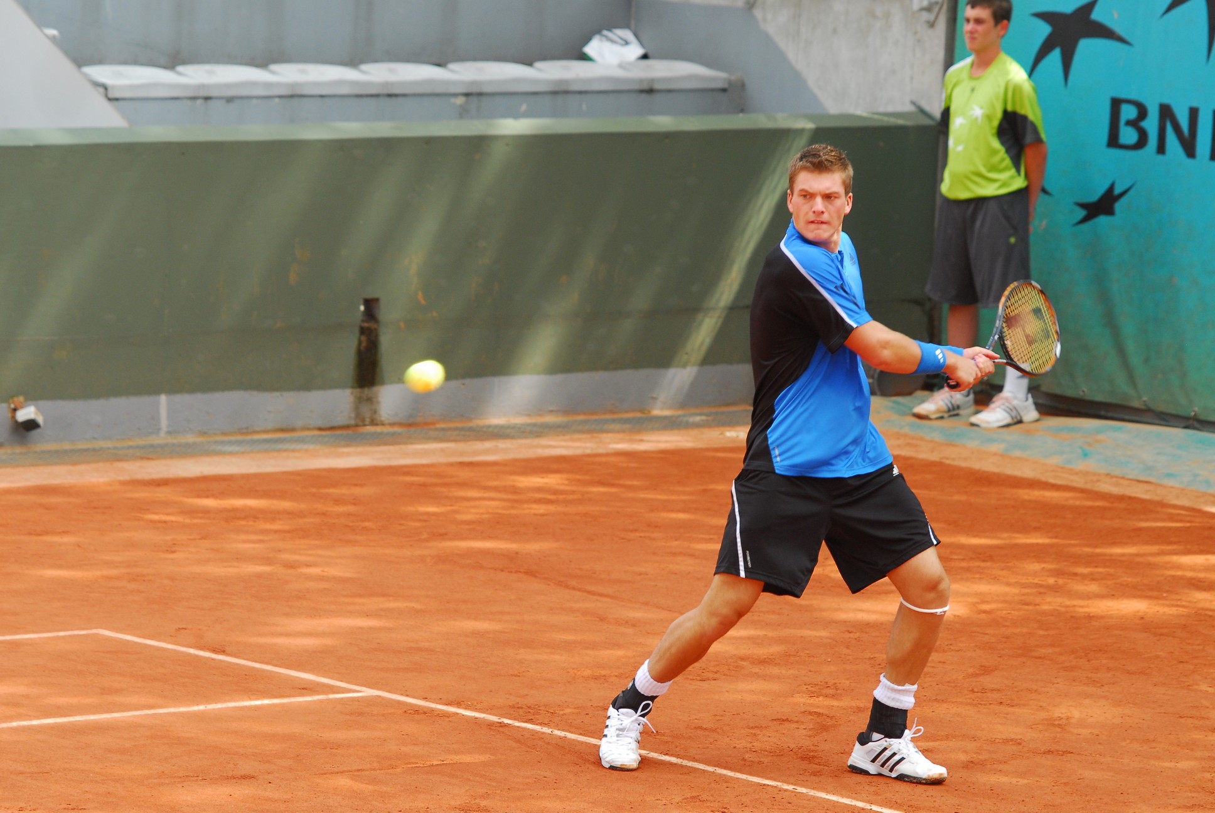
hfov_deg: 10.1
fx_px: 6843
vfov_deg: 6.8
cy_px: 406
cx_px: 608
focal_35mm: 202
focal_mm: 135
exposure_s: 1/400
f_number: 5
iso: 320
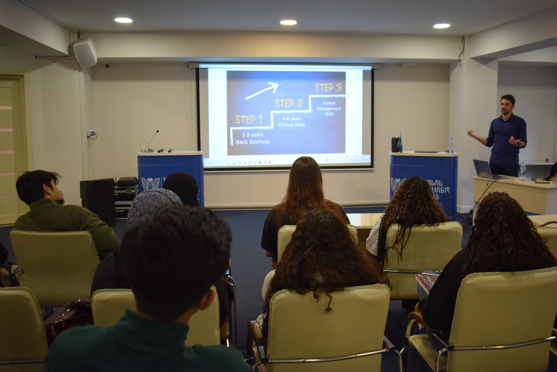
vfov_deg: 40.0
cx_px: 278
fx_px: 511
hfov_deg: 57.2
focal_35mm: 33
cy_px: 186
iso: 1000
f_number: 3.8
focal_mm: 22
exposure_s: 1/60
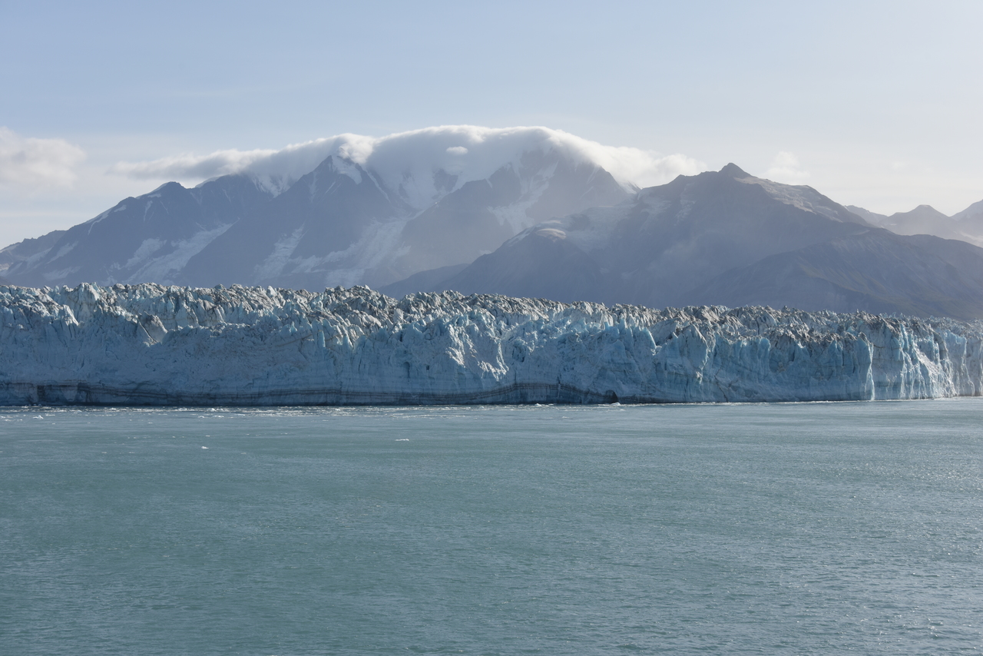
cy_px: 328
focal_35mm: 62
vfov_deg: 21.9
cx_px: 492
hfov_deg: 32.4
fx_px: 1693
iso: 100
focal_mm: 62
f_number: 10
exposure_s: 1/400
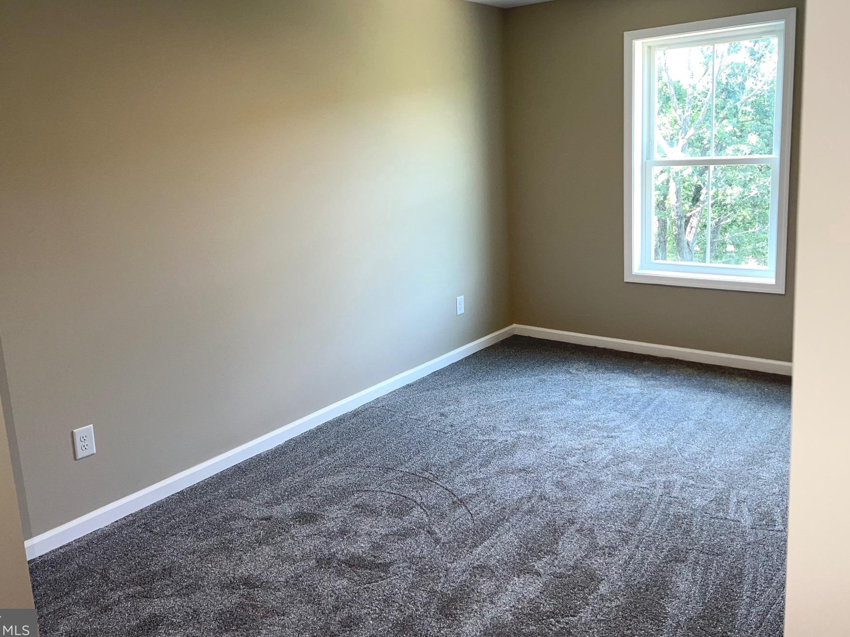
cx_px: 408
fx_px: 737
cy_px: 280
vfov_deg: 46.7
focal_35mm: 30
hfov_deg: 59.9
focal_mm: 5.7
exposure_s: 1/120
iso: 64
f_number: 1.5
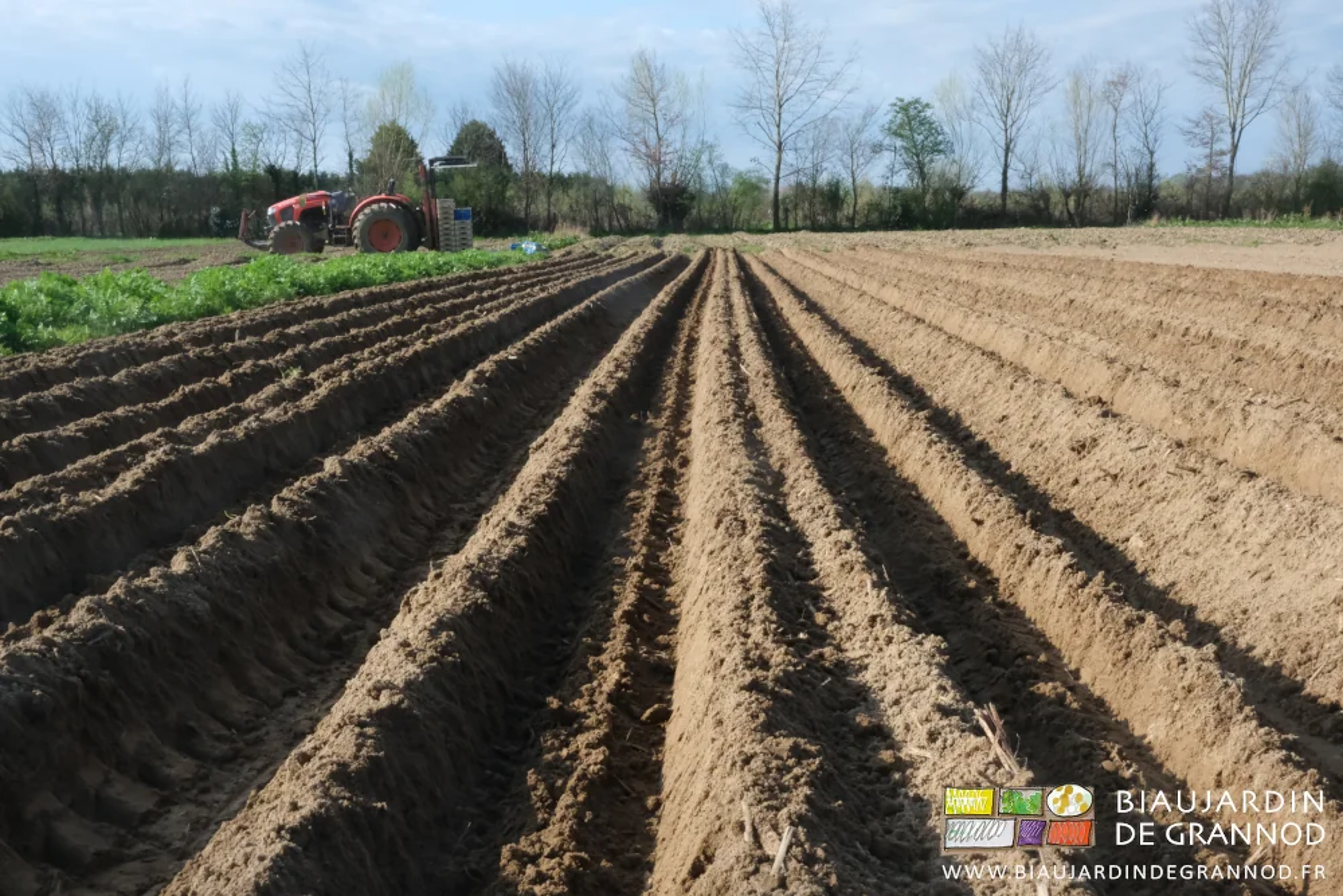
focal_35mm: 43
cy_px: 448
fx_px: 1604
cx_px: 672
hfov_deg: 45.4
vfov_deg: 31.2
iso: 4000
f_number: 22
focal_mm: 28.9
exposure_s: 1/500
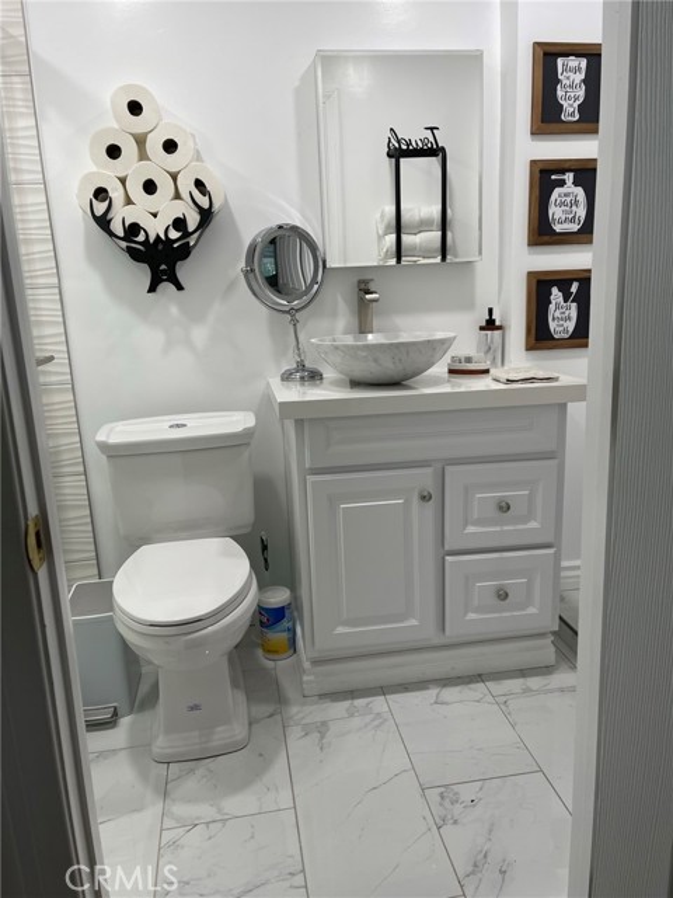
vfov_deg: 67.3
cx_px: 336
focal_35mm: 26
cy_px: 449
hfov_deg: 53.1
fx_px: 674
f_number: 1.6
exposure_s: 1/120
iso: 80
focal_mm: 5.1
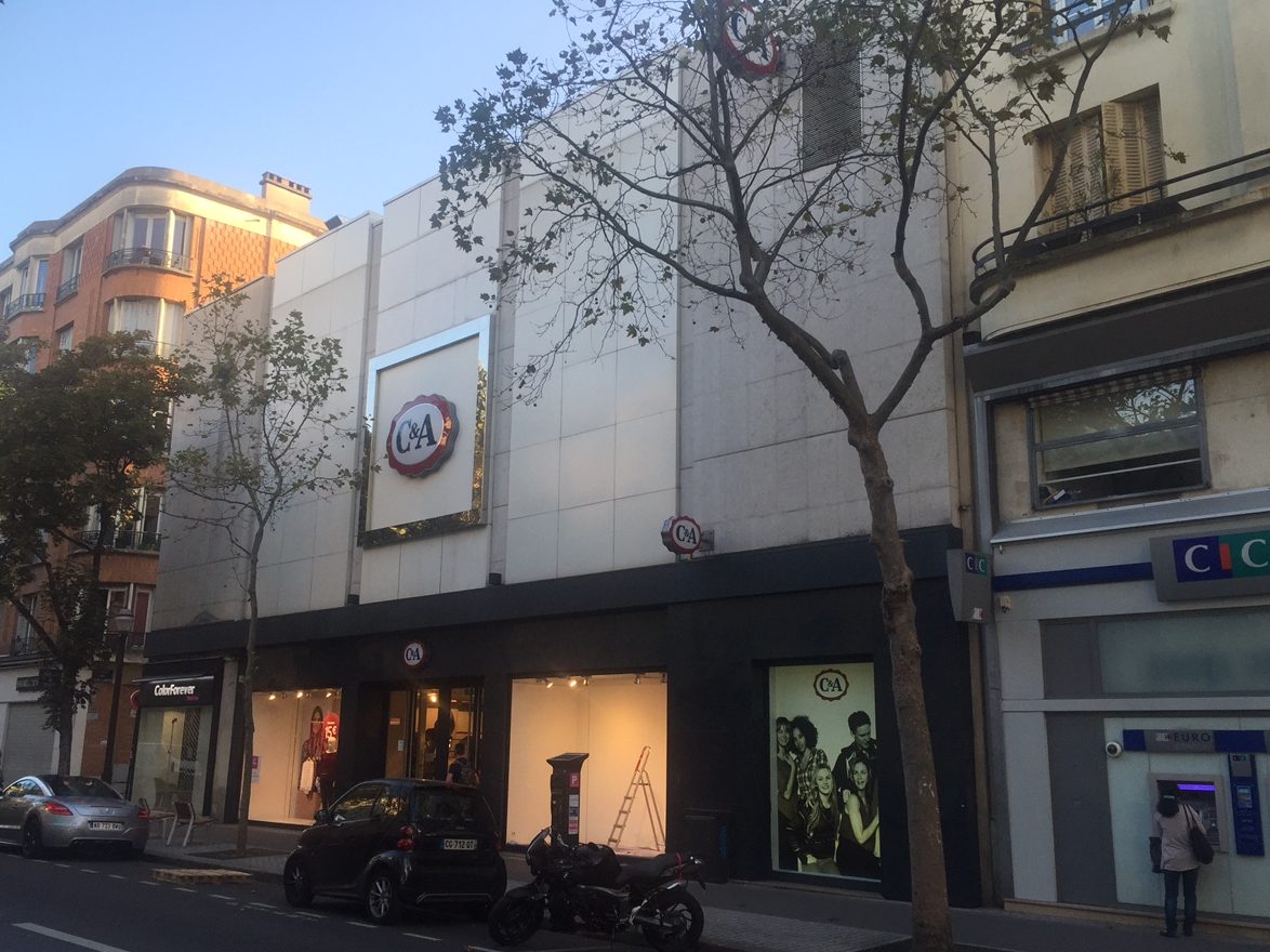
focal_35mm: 29
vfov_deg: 48.2
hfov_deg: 61.7
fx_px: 1064
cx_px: 635
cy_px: 476
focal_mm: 4.15
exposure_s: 1/273
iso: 32
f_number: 2.2
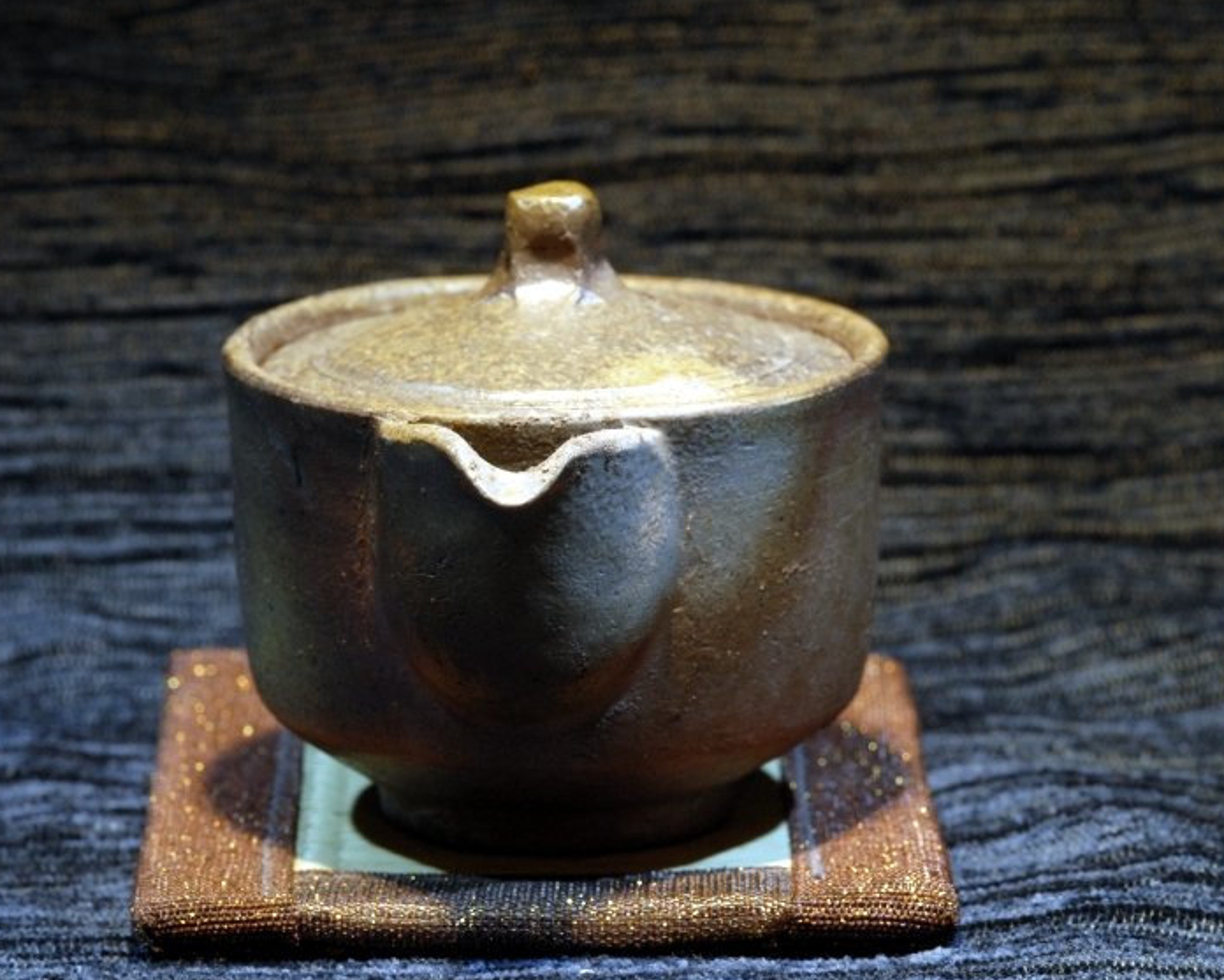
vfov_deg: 8.7
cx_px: 550
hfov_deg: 10.8
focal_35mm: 179
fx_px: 6470
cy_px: 489
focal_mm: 105
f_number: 13
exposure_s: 1/8
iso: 400
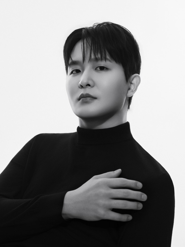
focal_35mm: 87
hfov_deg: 17.0
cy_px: 124
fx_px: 620
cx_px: 92
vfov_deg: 22.5
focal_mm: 110
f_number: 5.6
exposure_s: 1/125
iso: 250
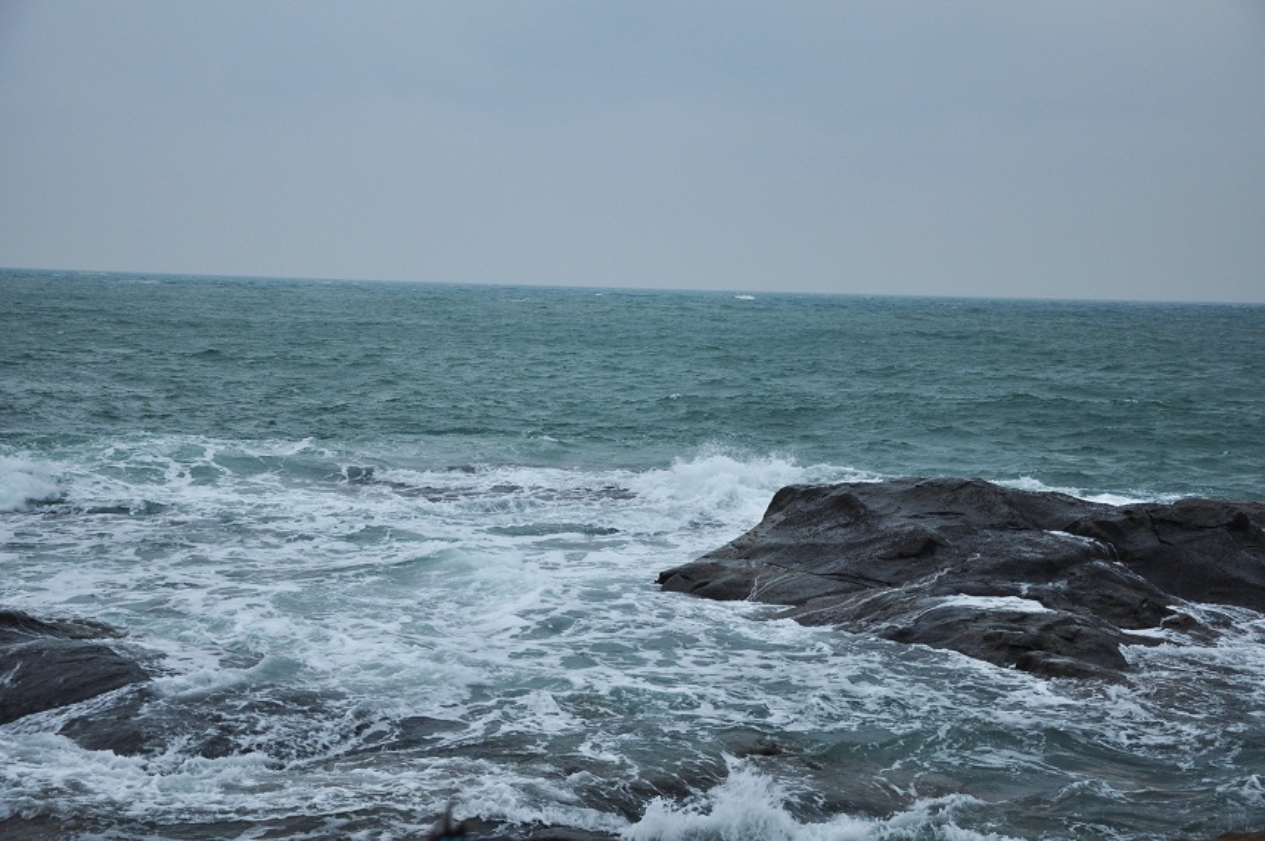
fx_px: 2106
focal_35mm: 60
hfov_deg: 33.4
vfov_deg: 22.6
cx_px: 632
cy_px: 420
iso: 200
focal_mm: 40
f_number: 4.5
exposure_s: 1/50
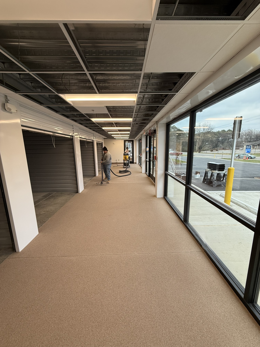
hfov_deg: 85.7
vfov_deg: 102.1
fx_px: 140
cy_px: 174
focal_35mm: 14
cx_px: 130
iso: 100
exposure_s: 1/120
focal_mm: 2.22
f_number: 2.2
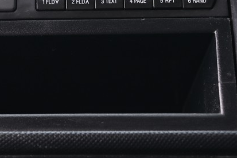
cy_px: 9
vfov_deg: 11.3
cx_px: 20
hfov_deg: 16.8
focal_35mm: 120
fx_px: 790
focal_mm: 45
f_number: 6.7
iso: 200
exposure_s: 1/45
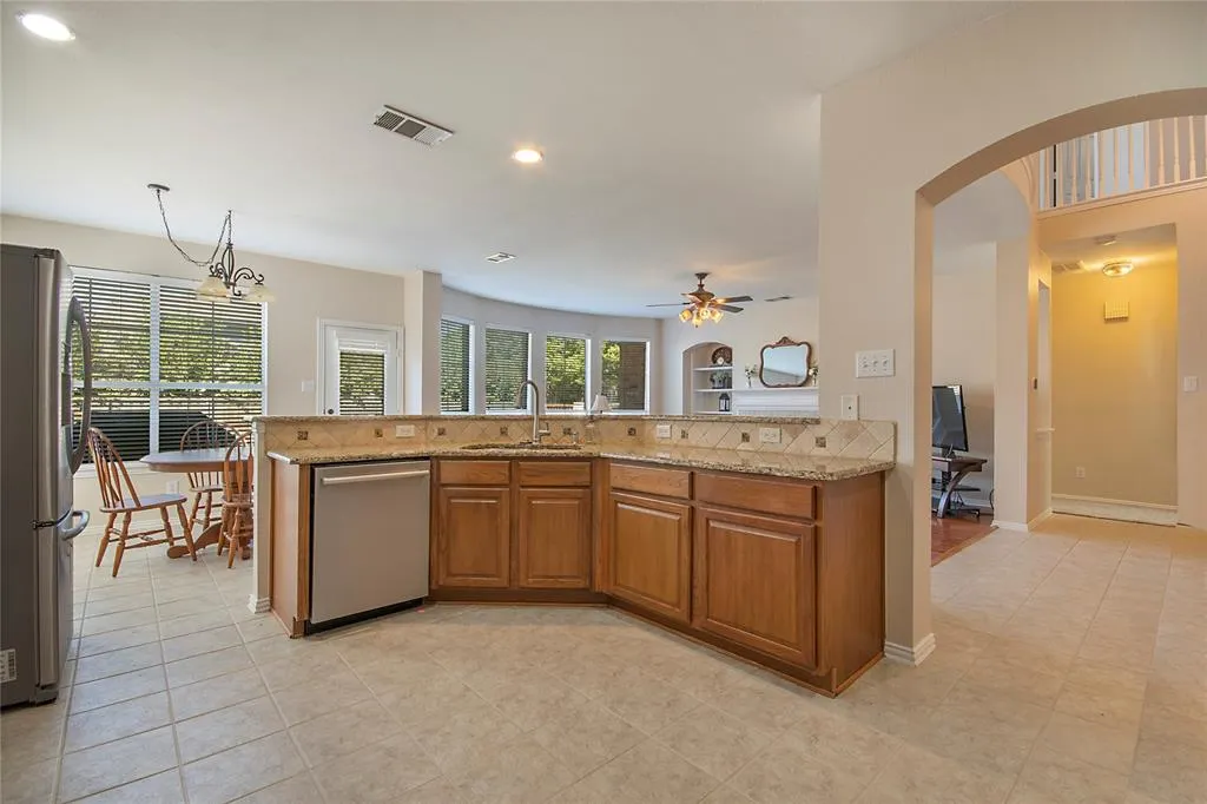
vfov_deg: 77.3
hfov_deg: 100.4
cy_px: 402
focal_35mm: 15
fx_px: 503
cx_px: 604
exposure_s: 1/20
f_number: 11
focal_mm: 10
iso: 100
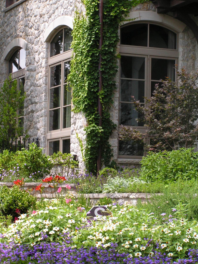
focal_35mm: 124
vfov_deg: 15.9
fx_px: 946
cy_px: 114
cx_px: 84
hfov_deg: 11.9
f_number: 5.6
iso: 50
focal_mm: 16.6
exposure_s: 1/125
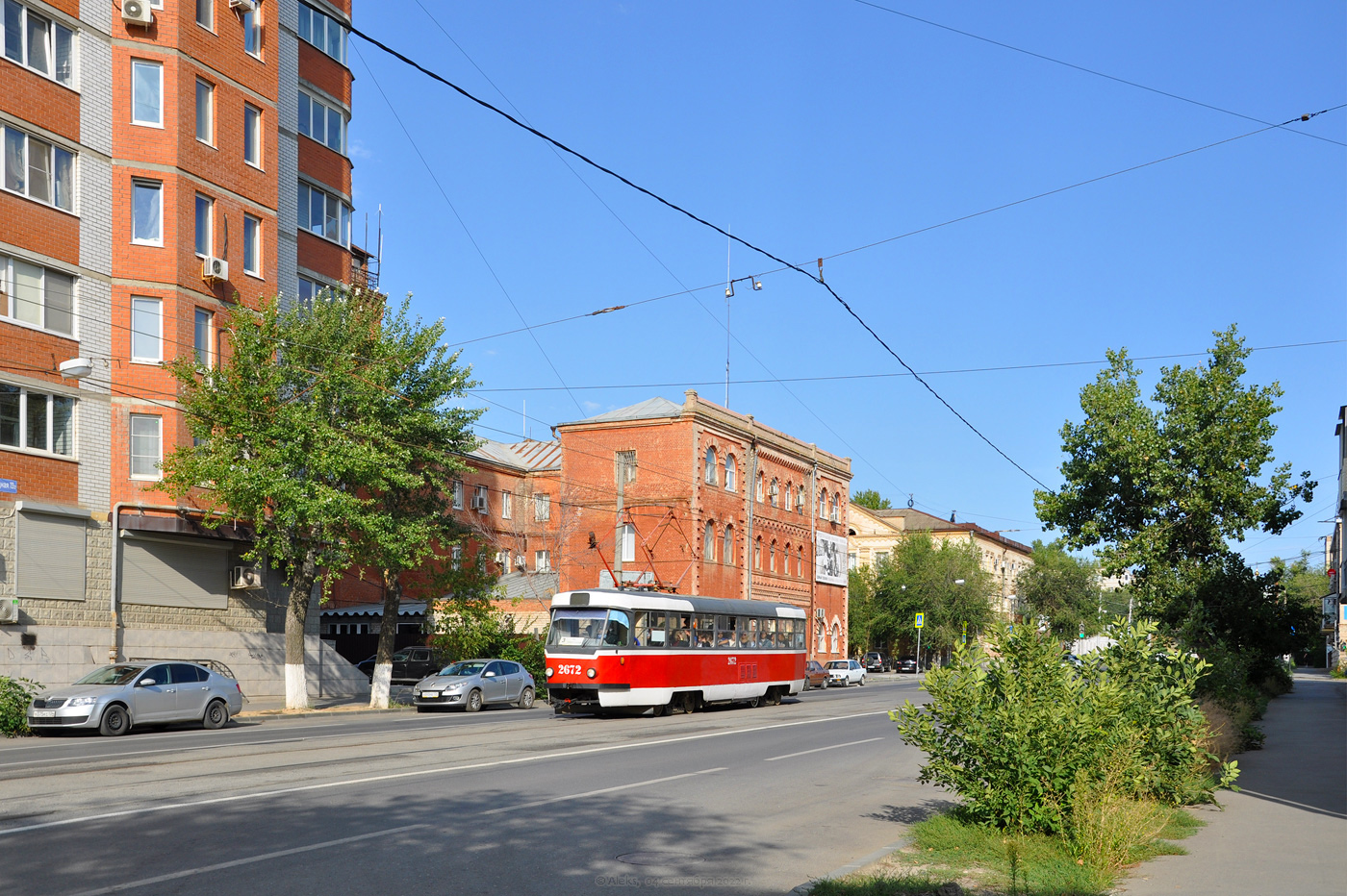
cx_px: 674
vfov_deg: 36.8
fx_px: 1346
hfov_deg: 53.2
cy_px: 448
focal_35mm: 36
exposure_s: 1/500
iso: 200
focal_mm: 24
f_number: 8
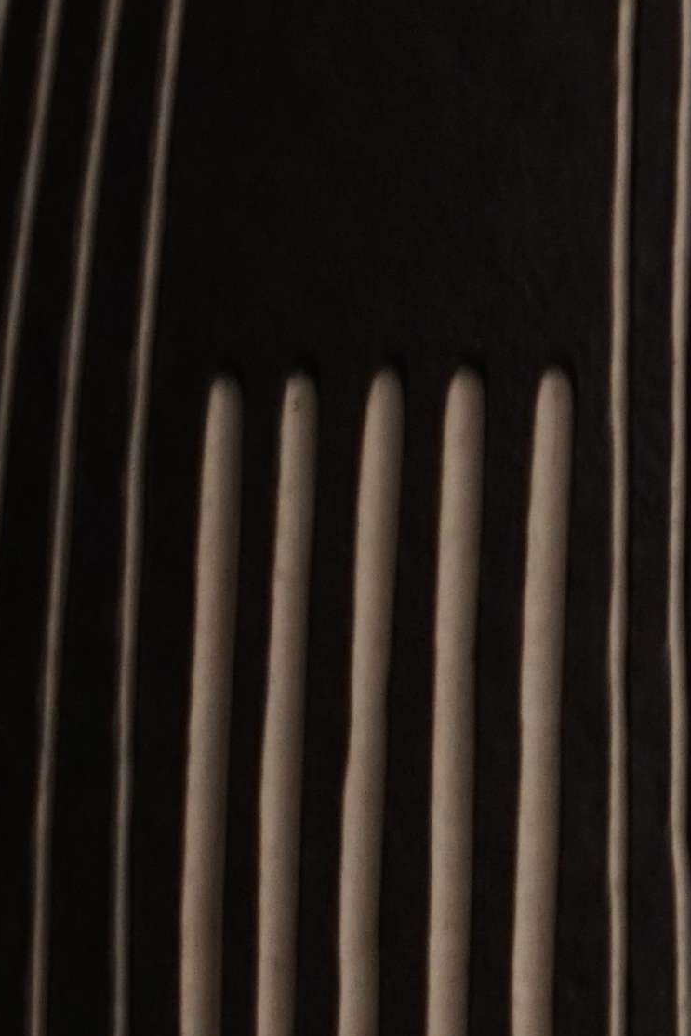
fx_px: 24636
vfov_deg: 2.4
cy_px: 1428
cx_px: 1199
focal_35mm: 856
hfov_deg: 1.6
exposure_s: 1/10
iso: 250
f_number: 11
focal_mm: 106
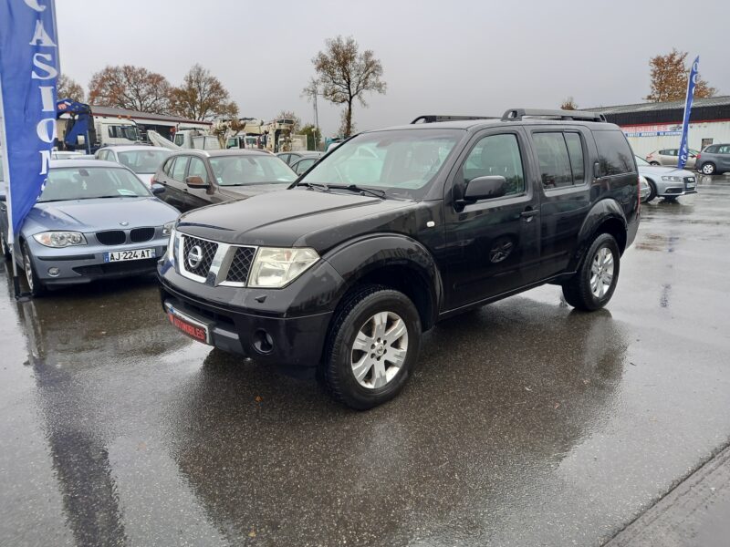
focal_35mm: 25
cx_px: 365
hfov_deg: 69.4
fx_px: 527
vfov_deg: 54.9
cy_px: 274
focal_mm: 4.6
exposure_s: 1/50
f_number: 2
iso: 40
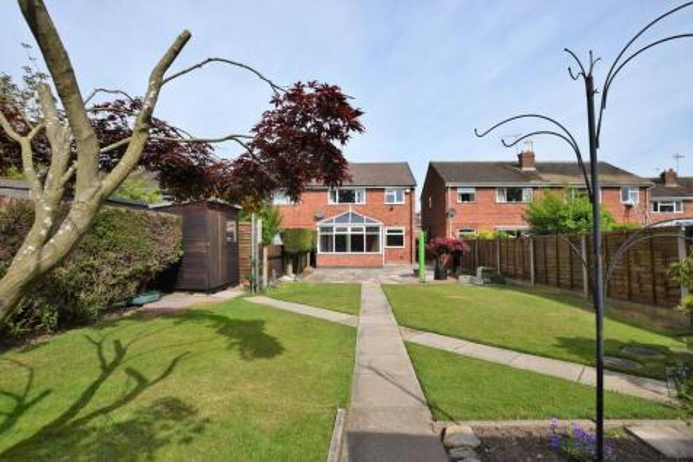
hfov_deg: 100.4
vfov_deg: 77.3
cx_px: 346
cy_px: 231
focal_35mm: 15
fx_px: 289
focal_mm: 10
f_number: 9
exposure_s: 1/400
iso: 200
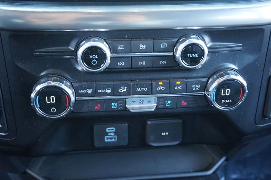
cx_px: 136
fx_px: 316
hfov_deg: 46.4
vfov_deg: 31.9
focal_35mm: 42
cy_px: 90
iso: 1600
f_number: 4.5
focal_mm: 28
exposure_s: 1/60
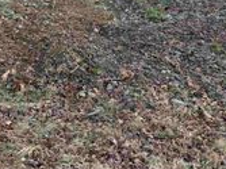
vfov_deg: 19.1
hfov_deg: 23.9
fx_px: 470
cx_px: -66
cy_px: -41
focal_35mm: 72
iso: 80
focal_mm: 6.76
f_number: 1.78
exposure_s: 1/173
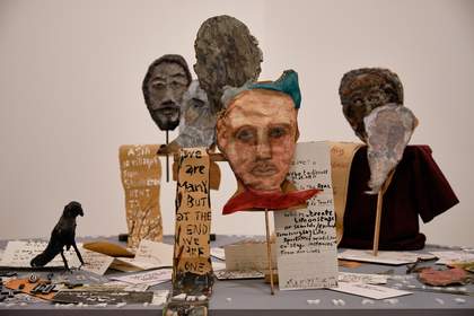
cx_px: 237
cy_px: 158
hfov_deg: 32.4
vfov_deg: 21.9
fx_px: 816
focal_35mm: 62
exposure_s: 1/125
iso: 1000
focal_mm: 41.4
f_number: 2.8
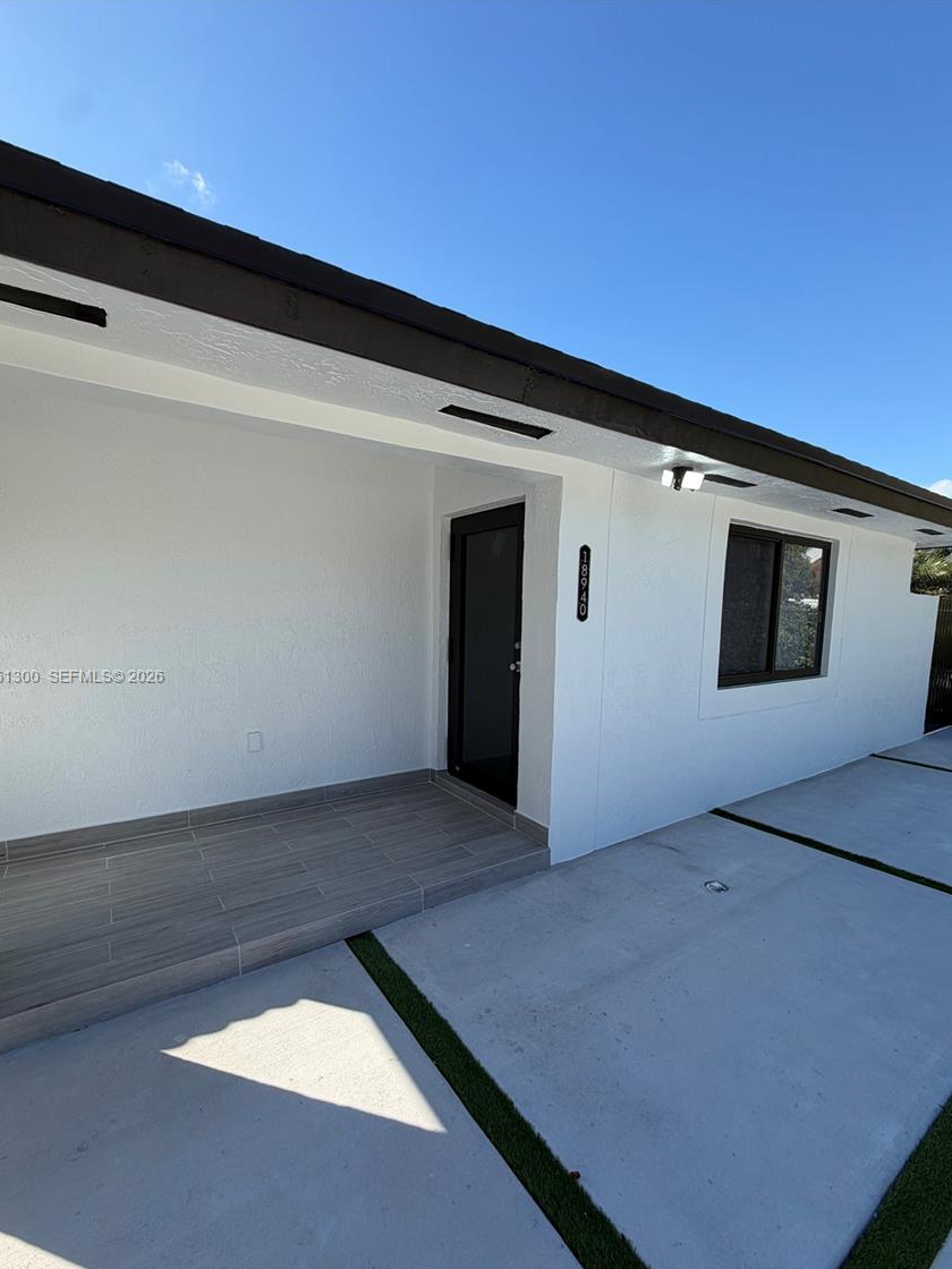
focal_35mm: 15
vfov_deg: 98.0
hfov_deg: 81.7
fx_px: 550
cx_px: 464
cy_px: 678
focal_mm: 2.22
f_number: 2.2
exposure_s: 1/770
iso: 40
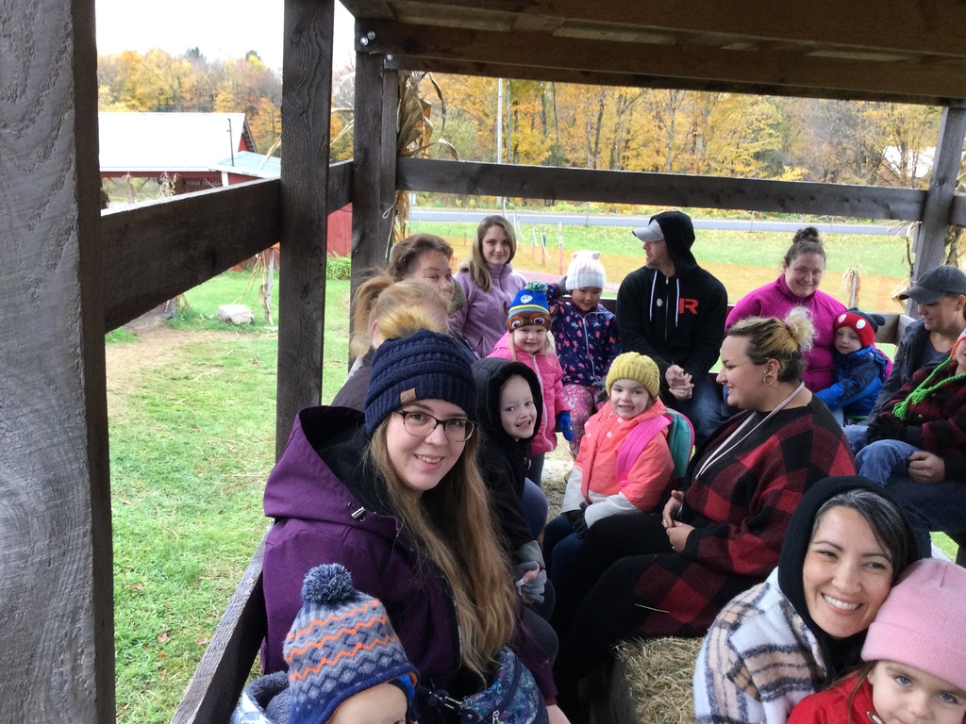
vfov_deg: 45.4
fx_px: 865
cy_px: 362
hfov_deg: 58.4
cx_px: 483
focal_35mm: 31
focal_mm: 3.3
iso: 32
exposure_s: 1/30
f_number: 2.4
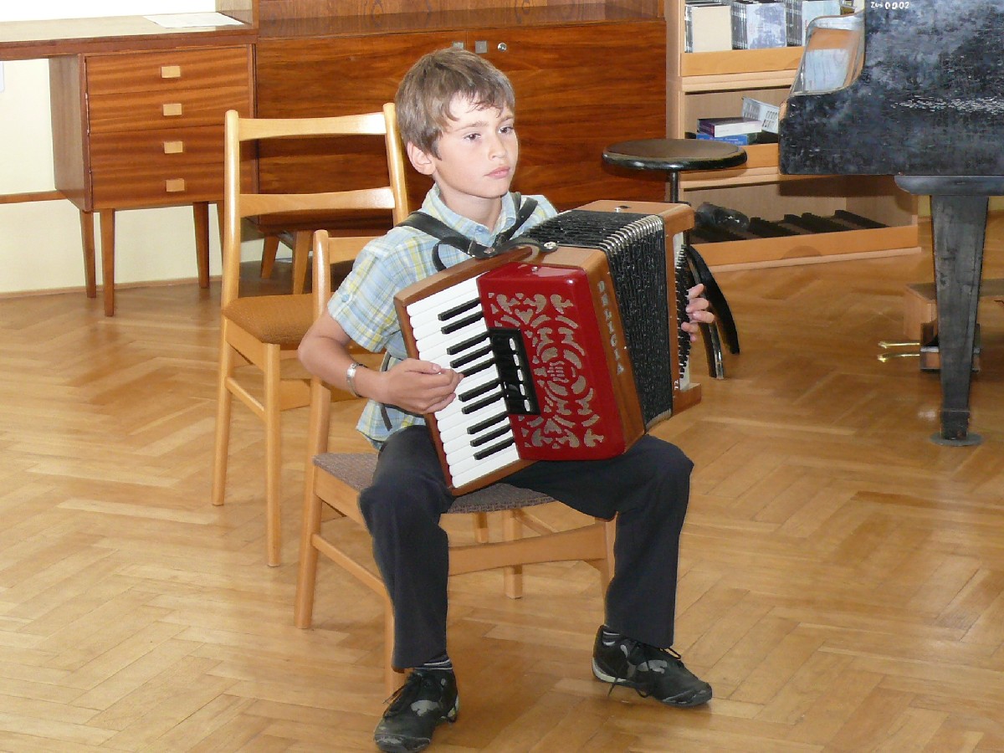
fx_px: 2755
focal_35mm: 95
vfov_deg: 15.6
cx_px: 502
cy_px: 376
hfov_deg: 20.7
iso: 200
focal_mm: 12.9
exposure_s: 1/30
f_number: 3.2
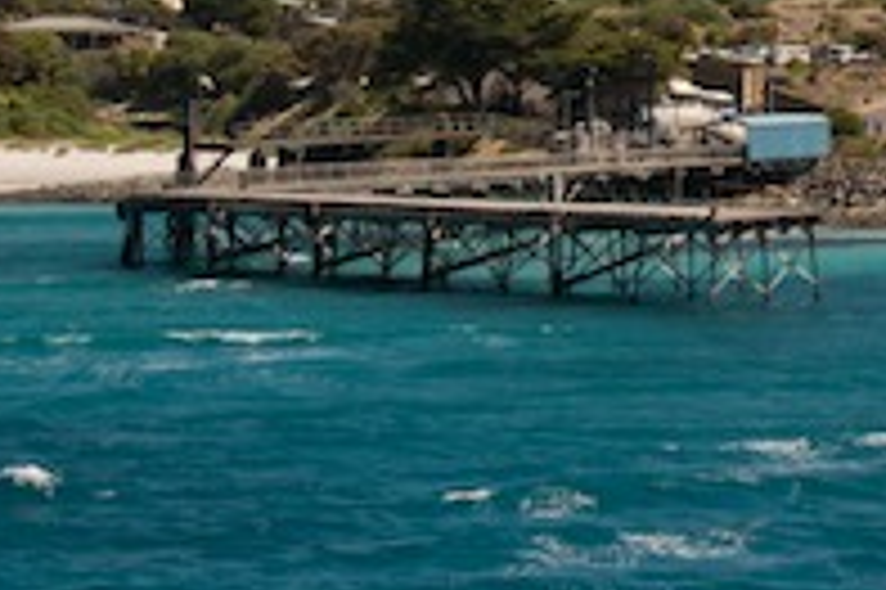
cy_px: 54
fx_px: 3590
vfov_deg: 9.3
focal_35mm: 146
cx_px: 1061
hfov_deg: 13.7
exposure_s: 1/500
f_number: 11
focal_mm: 32
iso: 320
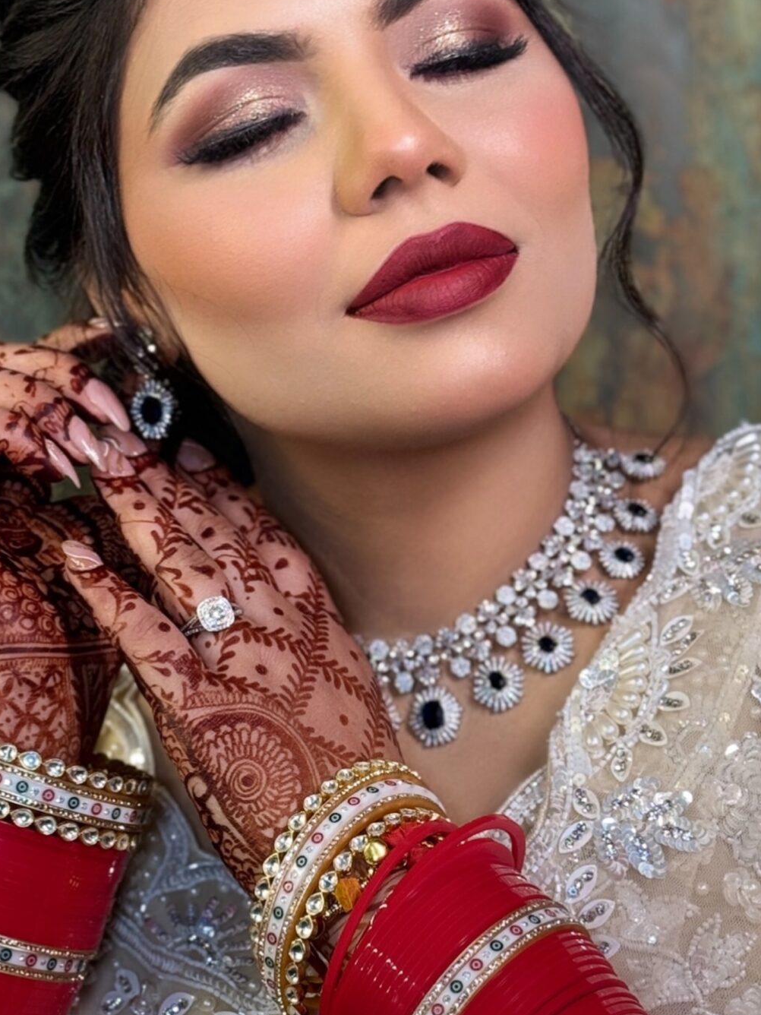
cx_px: 361
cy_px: 552
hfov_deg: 16.1
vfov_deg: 21.3
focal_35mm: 92
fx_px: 2697
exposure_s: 1/142
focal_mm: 6.76
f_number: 1.78
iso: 64
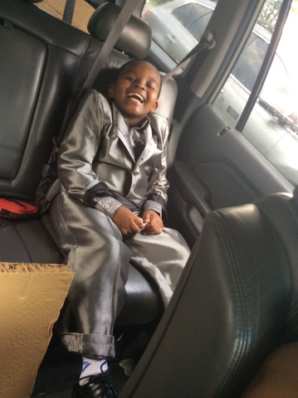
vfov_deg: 55.4
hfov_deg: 42.9
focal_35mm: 33
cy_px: 199
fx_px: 379
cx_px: 149
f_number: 2.4
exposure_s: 1/30
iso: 40
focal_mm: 3.3
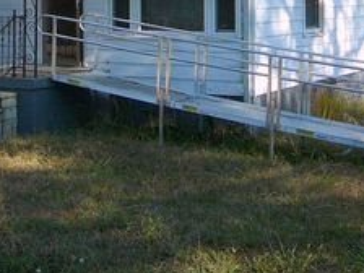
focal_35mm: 78
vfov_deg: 18.3
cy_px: -11
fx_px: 820
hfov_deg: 25.0
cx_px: 169
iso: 80
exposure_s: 1/500
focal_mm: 5.2
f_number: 2.8
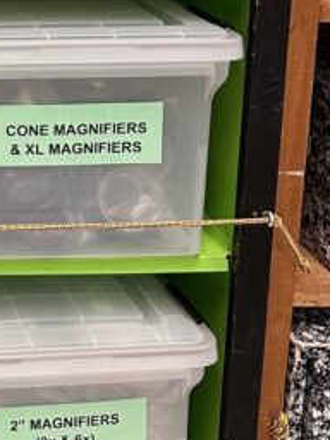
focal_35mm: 96
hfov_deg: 13.9
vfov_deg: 19.6
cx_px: -244
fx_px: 1220
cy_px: -43
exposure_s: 1/60
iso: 250
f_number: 1.78
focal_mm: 6.86
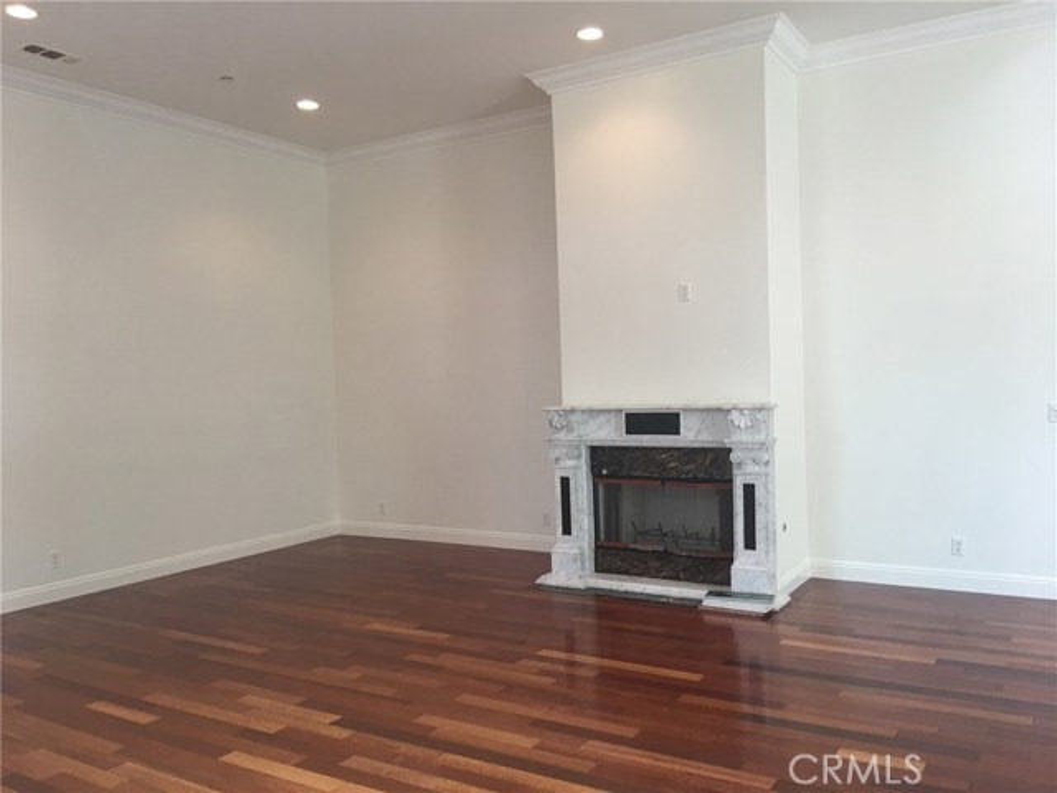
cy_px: 396
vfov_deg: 48.2
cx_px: 528
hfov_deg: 61.7
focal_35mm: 29
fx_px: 886
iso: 25
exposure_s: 1/15
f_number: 2.2
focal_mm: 4.15
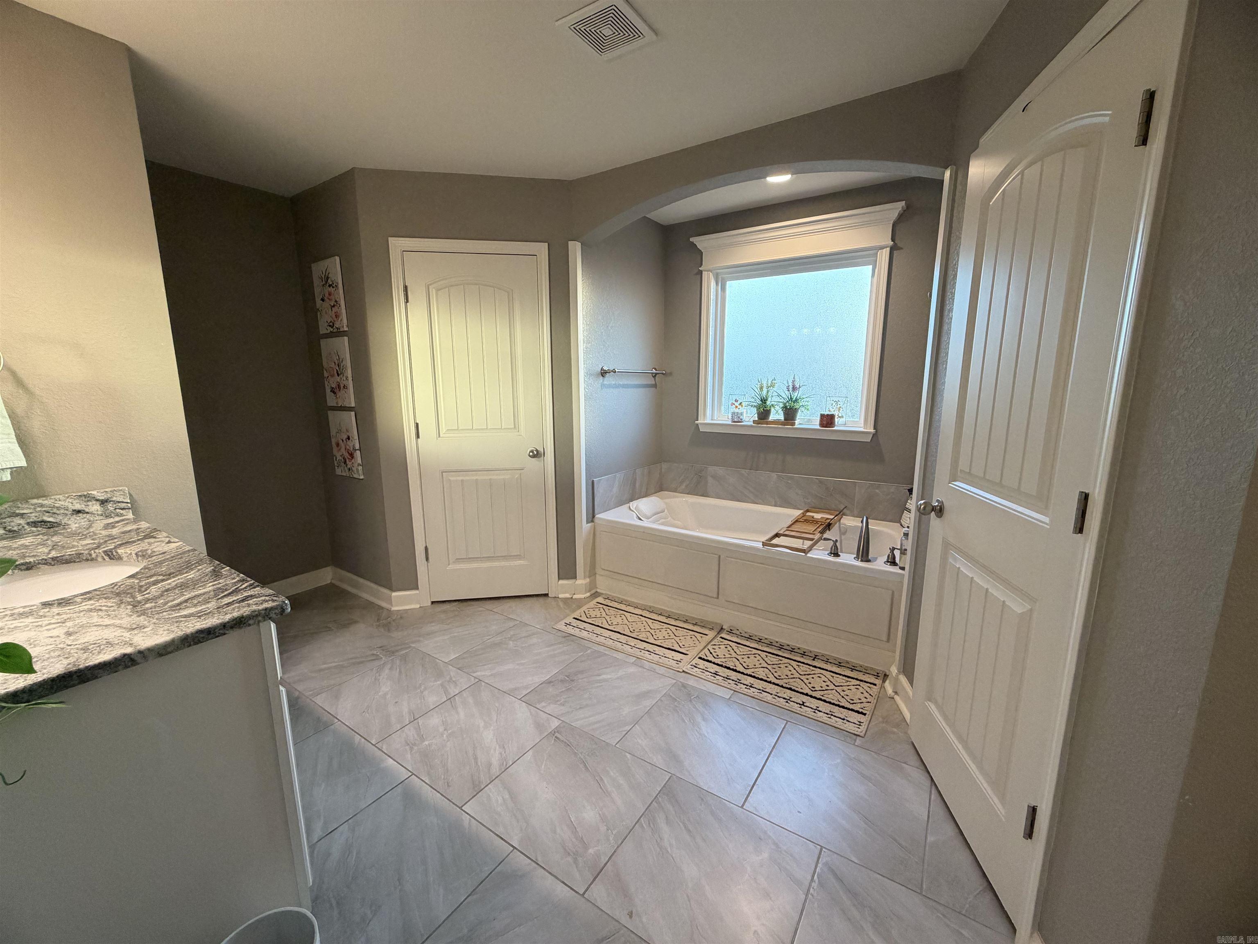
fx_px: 509
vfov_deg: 85.7
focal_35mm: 14
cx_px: 629
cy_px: 472
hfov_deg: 102.1
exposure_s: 1/60
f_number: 2.2
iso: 200
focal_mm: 2.22
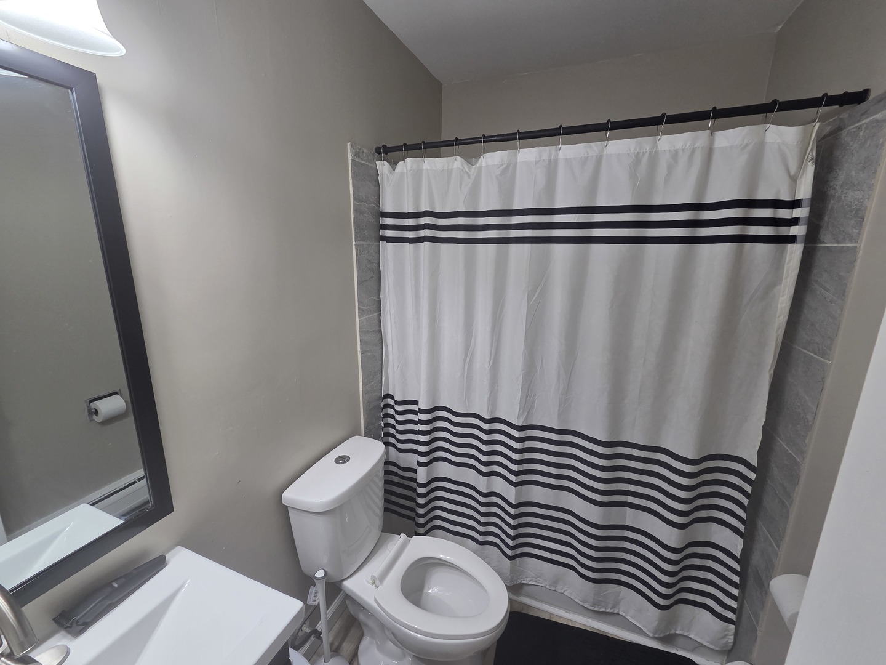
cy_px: 332
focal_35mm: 13
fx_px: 333
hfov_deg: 106.2
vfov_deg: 89.9
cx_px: 443
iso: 100
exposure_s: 1/60
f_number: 2.2
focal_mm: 2.2
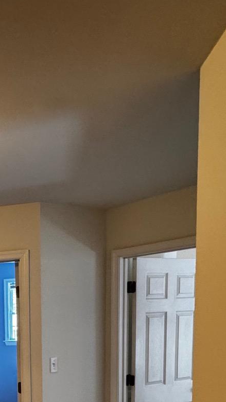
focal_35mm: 40
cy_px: 368
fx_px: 426
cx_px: -83
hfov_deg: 24.9
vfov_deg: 45.4
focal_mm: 2.22
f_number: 2.2
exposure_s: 1/60
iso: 250
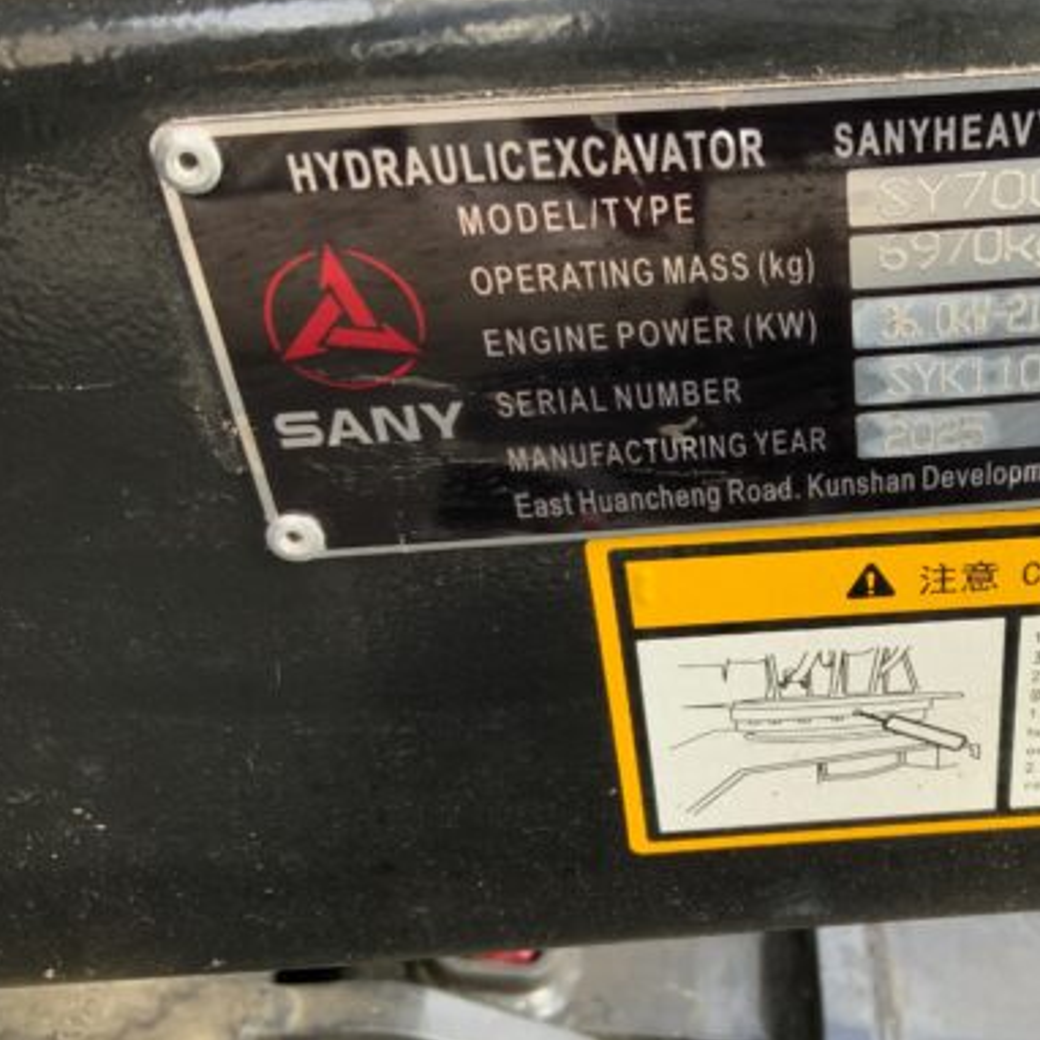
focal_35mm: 43
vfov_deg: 39.1
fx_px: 1462
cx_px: 852
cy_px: 566
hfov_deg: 37.6
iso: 32
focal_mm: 3
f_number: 1.8
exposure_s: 1/122
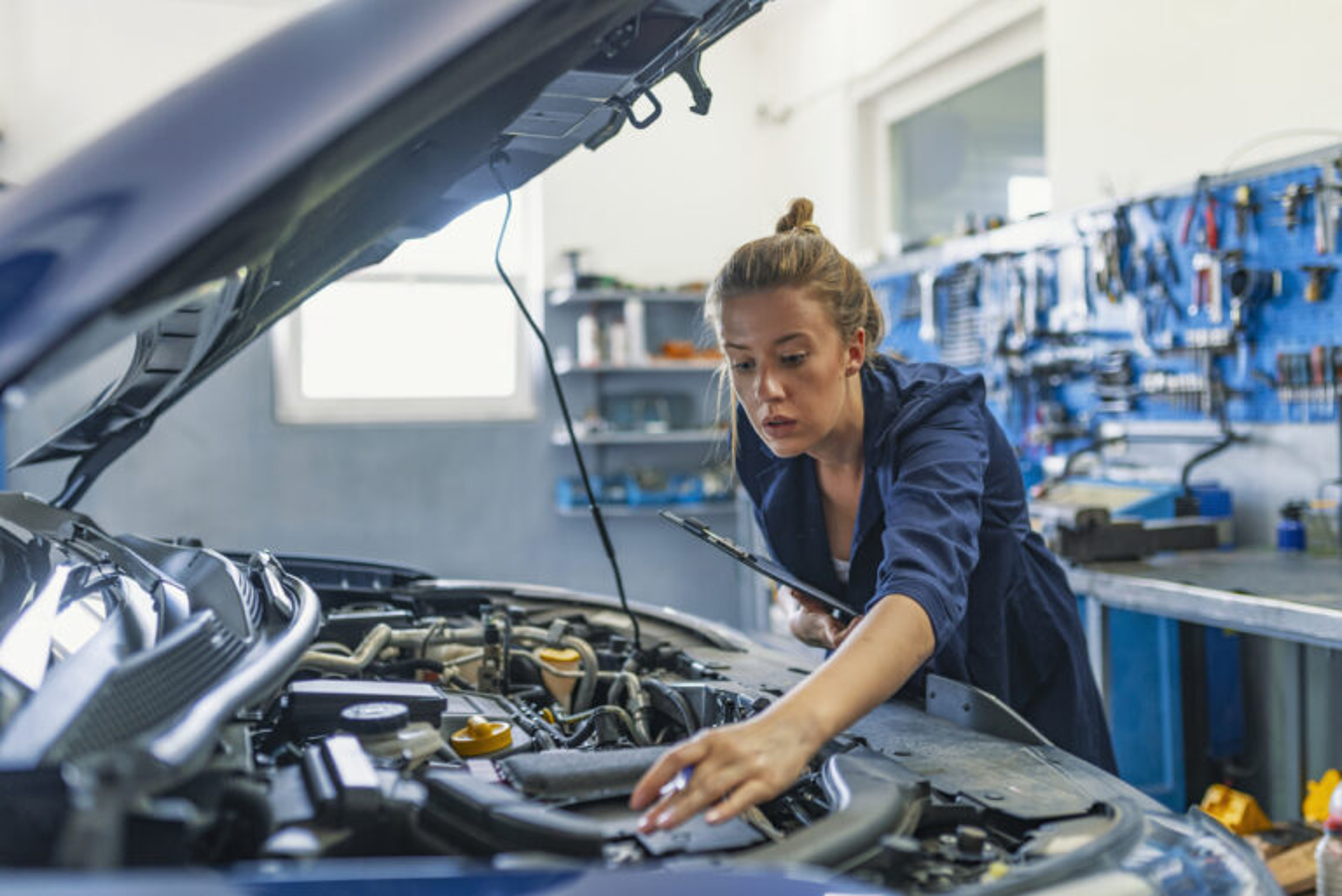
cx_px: 671
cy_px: 448
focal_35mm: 35
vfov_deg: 37.9
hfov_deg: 54.4
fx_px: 1305
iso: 200
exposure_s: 1/125
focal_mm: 35
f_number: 2
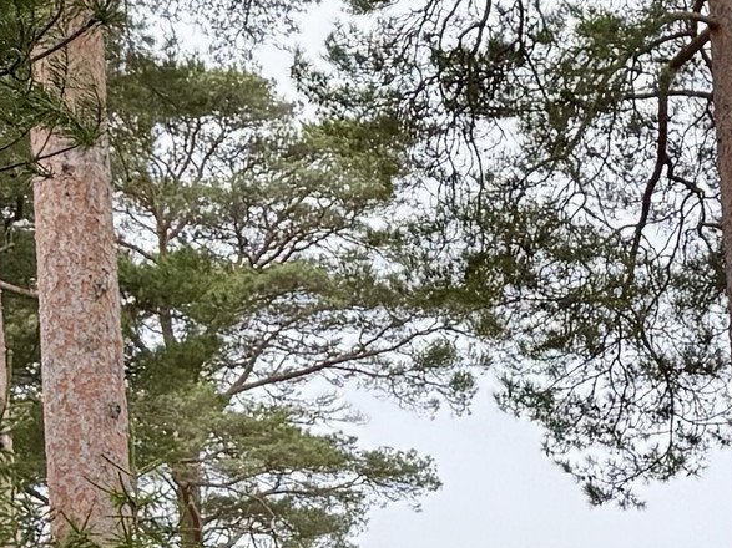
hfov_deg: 11.1
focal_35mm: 157
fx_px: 3319
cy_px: 1377
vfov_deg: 8.5
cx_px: 1587
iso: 80
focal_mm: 6.76
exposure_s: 1/305
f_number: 1.78
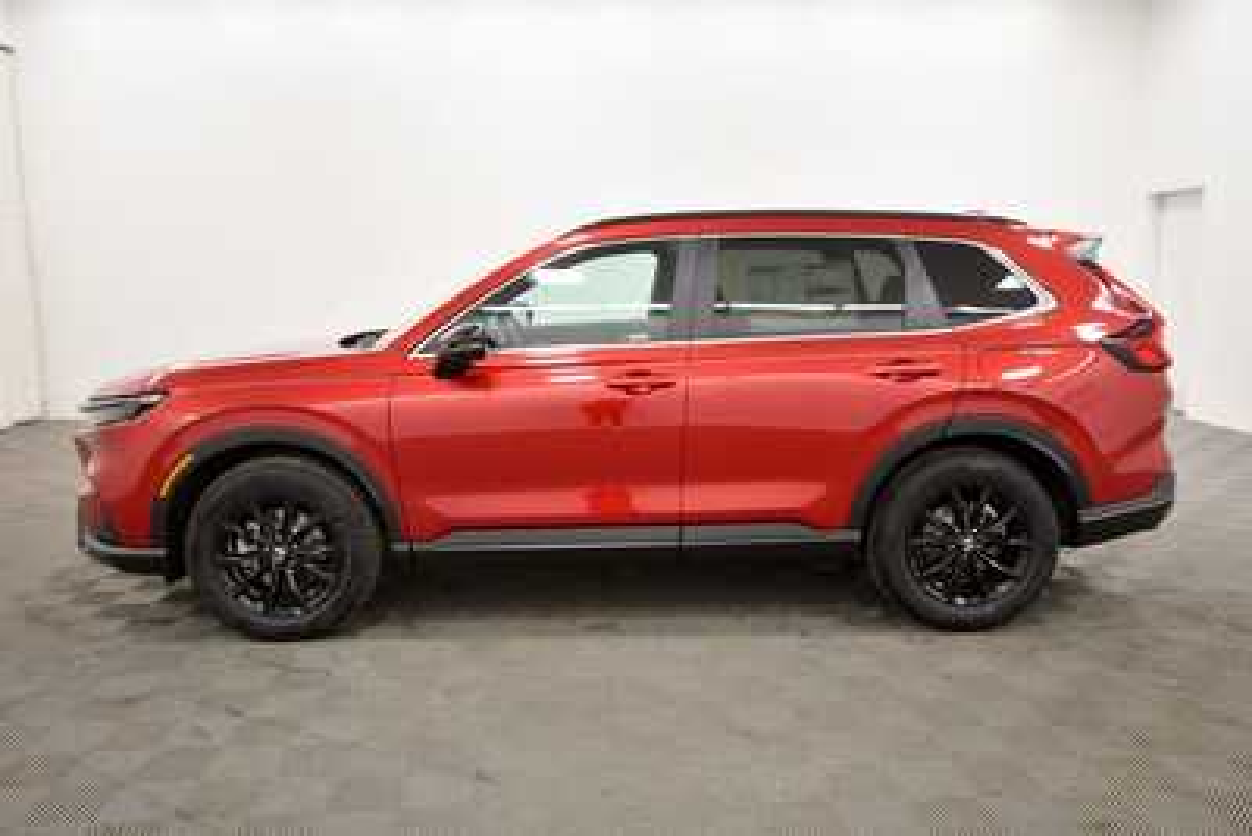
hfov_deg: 67.4
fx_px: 939
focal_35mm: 27
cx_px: 626
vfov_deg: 48.0
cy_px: 418
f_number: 5.6
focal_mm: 18
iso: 1100
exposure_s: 1/125
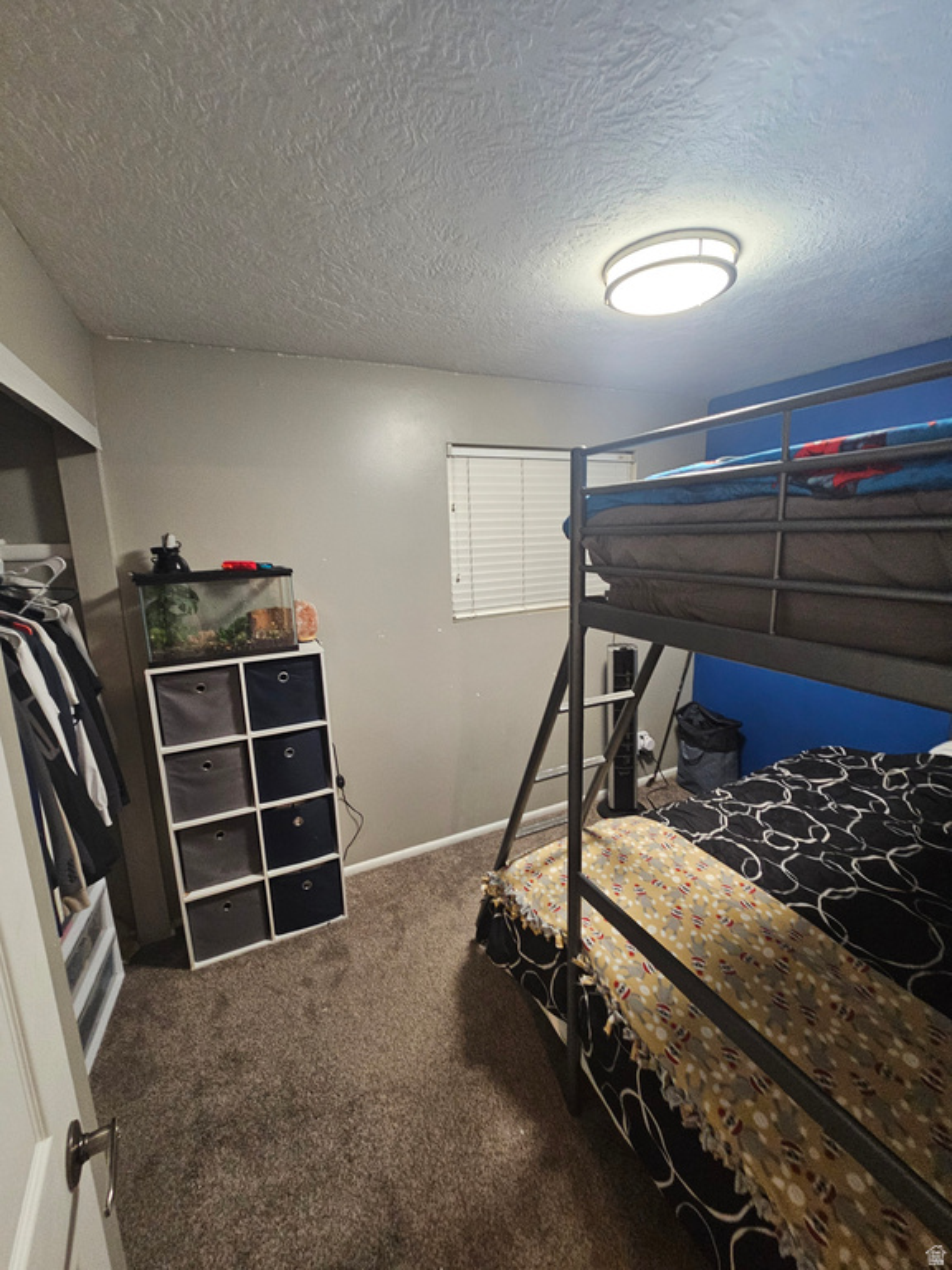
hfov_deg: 89.9
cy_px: 635
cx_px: 476
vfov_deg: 106.2
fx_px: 477
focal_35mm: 13
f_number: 2.2
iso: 320
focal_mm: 2.2
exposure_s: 1/40
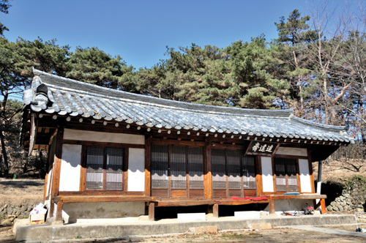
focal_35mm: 32
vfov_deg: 41.6
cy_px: 122
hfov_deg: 59.6
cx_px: 183
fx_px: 320
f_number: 10
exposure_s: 1/320
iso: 200
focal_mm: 21
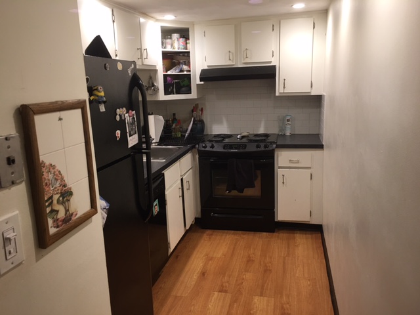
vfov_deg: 48.2
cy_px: 158
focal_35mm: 29
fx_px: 352
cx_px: 210
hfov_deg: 61.7
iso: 40
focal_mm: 4.15
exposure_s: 1/15
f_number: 2.2
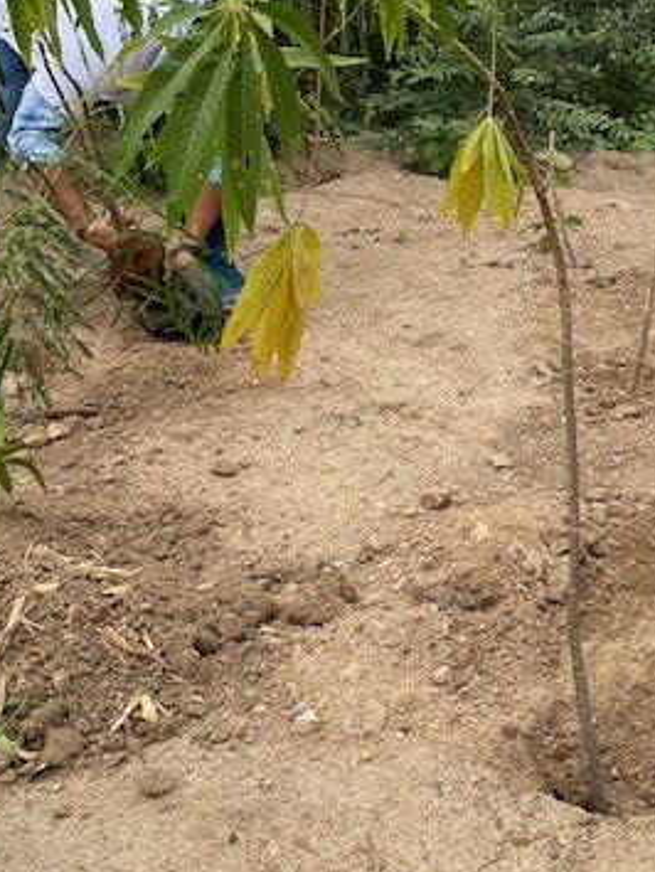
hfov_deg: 30.5
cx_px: 478
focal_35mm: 47
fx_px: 1184
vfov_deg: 39.8
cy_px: 268
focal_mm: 4.2
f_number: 1.6
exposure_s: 1/1453
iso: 32
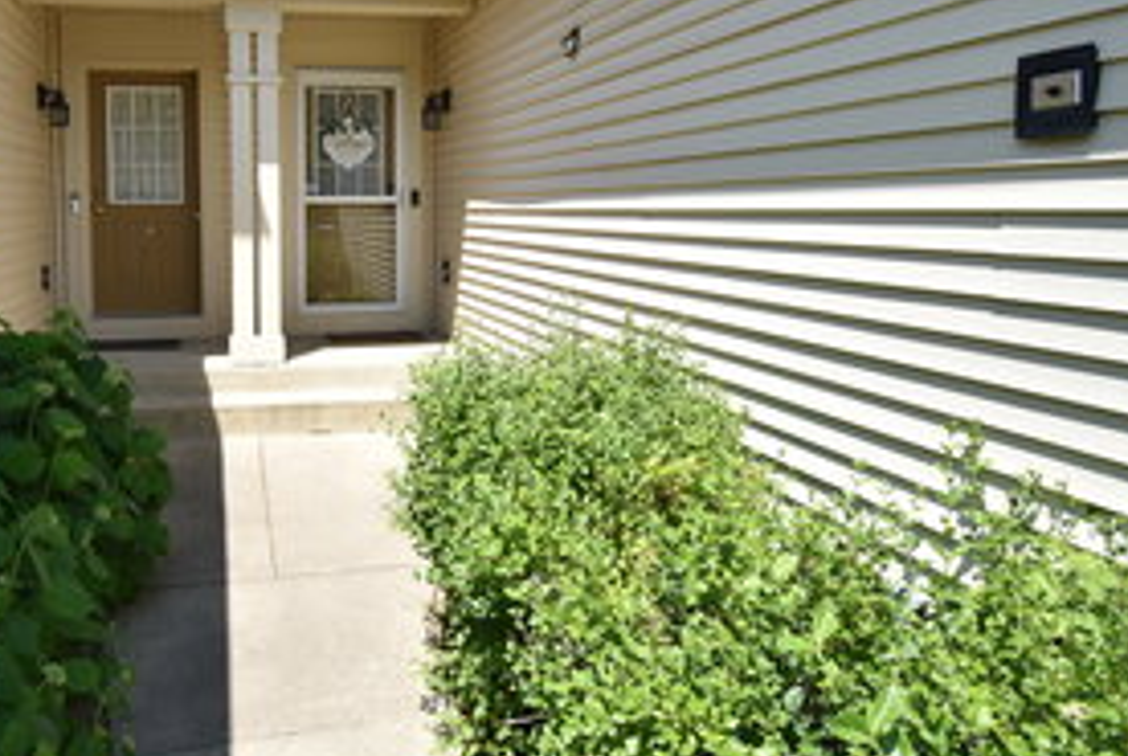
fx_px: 816
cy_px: 262
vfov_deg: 49.0
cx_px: 329
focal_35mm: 26
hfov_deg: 66.4
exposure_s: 1/400
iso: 100
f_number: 4.5
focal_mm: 10
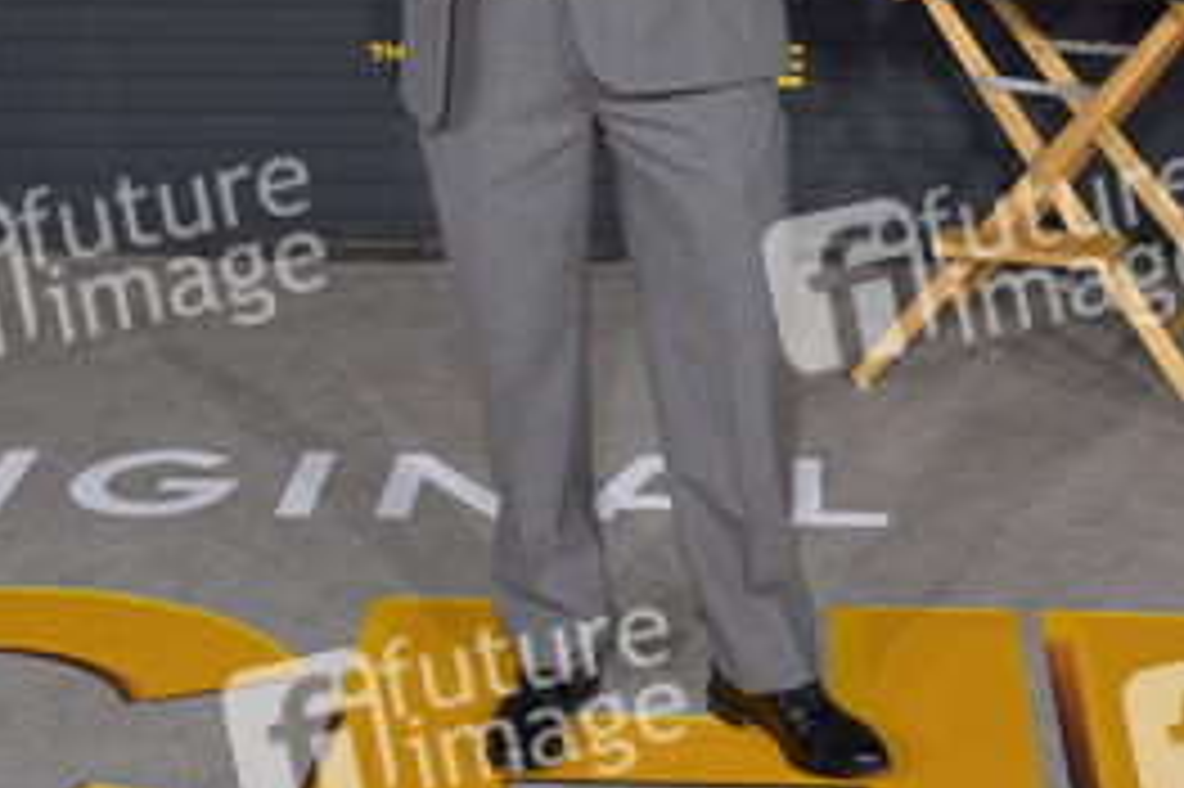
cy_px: 41
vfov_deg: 19.0
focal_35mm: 70
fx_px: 2301
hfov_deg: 28.9
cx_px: 587
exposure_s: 1/250
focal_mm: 46
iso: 320
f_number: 6.3
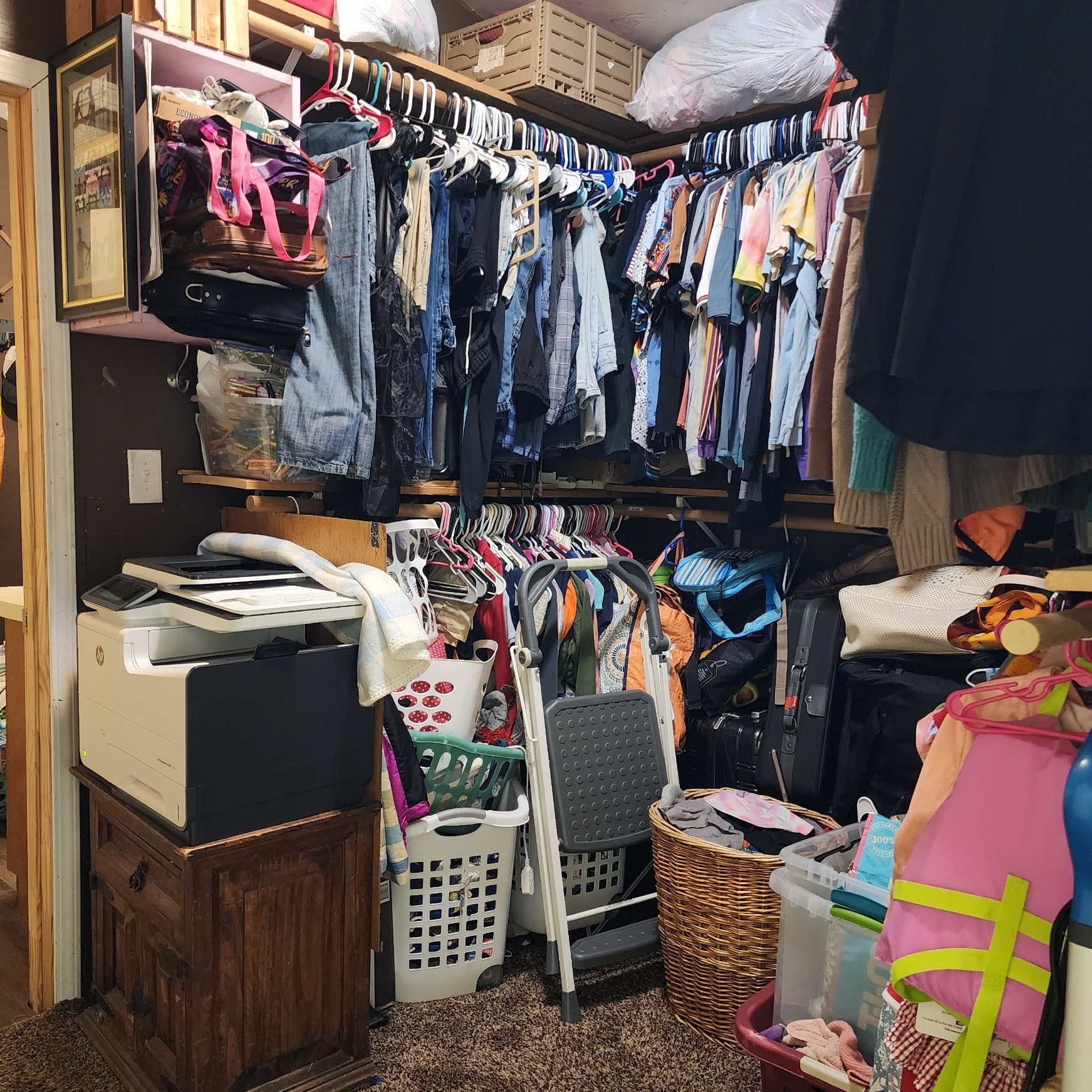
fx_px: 999
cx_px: 521
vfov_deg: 57.3
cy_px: 563
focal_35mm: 28
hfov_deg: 57.3
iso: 800
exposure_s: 1/24
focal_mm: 6.4
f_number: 1.8
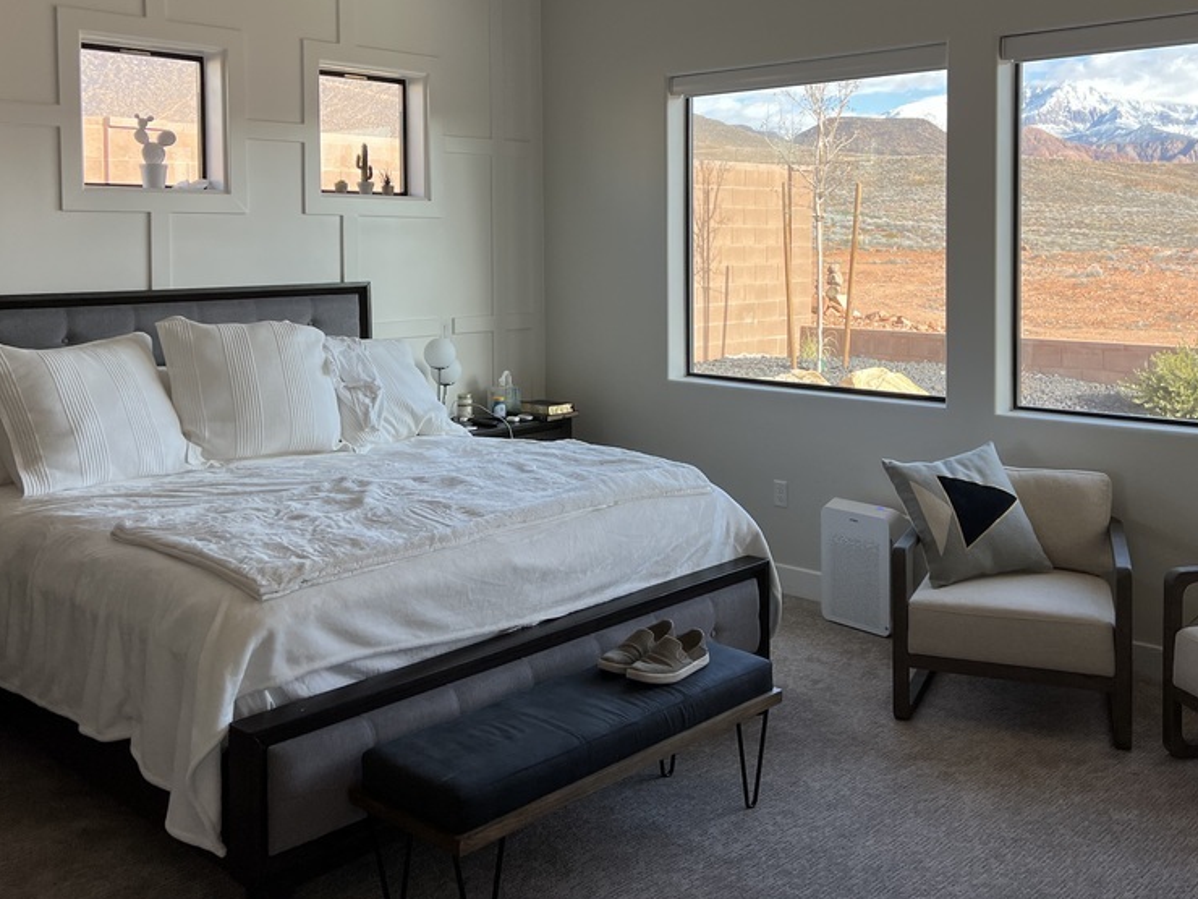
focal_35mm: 36
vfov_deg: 39.2
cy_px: 300
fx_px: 1246
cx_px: 631
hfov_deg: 51.3
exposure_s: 1/408
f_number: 1.5
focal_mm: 5.7
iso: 50
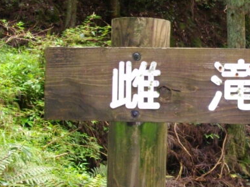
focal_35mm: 98
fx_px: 708
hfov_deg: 20.0
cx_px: 168
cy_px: 97
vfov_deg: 15.1
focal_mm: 6.2
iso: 200
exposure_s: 1/50
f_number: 2.8
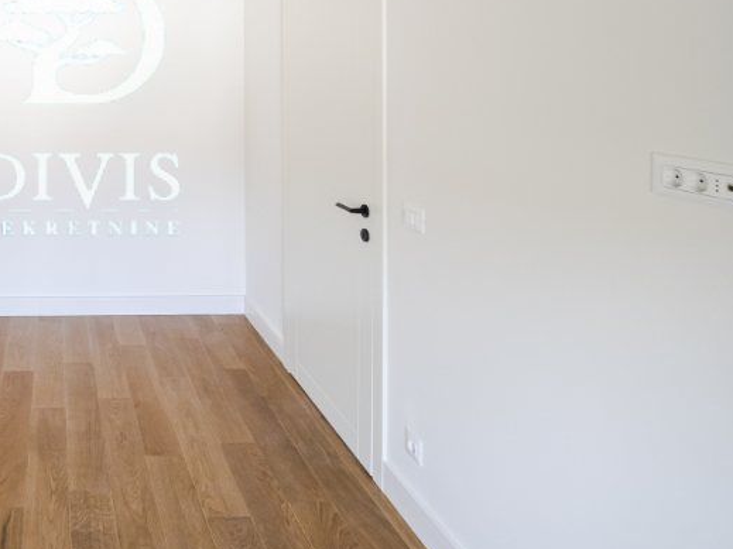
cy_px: 58
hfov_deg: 56.3
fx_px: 572
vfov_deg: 46.5
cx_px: 71
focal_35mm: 27
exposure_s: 1/60
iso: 400
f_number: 4
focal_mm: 7
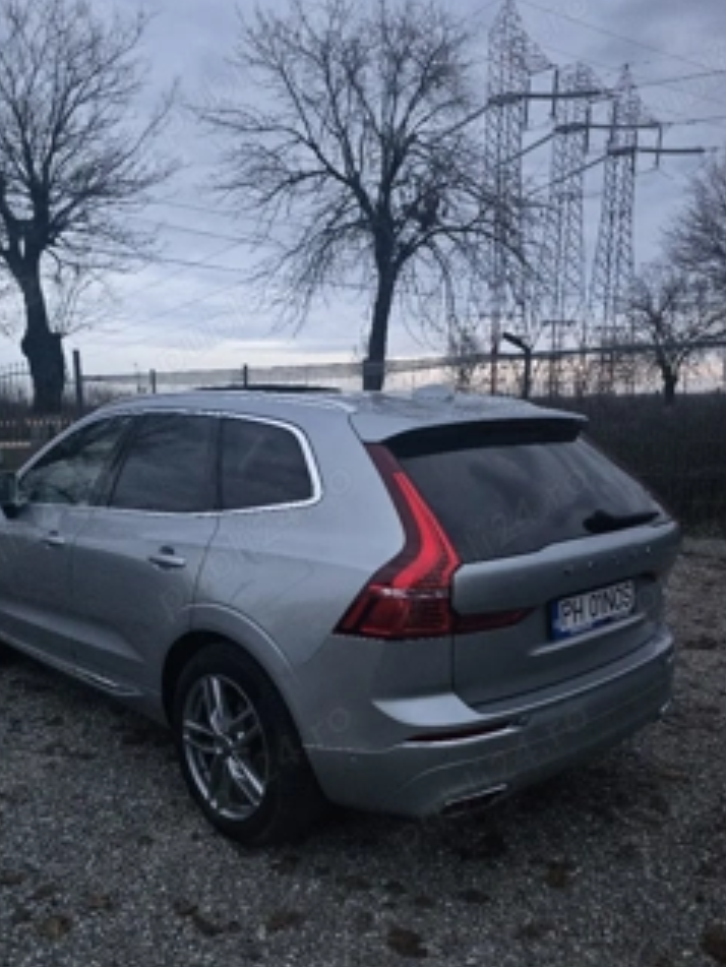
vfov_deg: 61.2
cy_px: 577
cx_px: 314
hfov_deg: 48.1
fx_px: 810
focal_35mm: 29
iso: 2500
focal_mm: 6.3
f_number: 1.7
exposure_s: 1/101
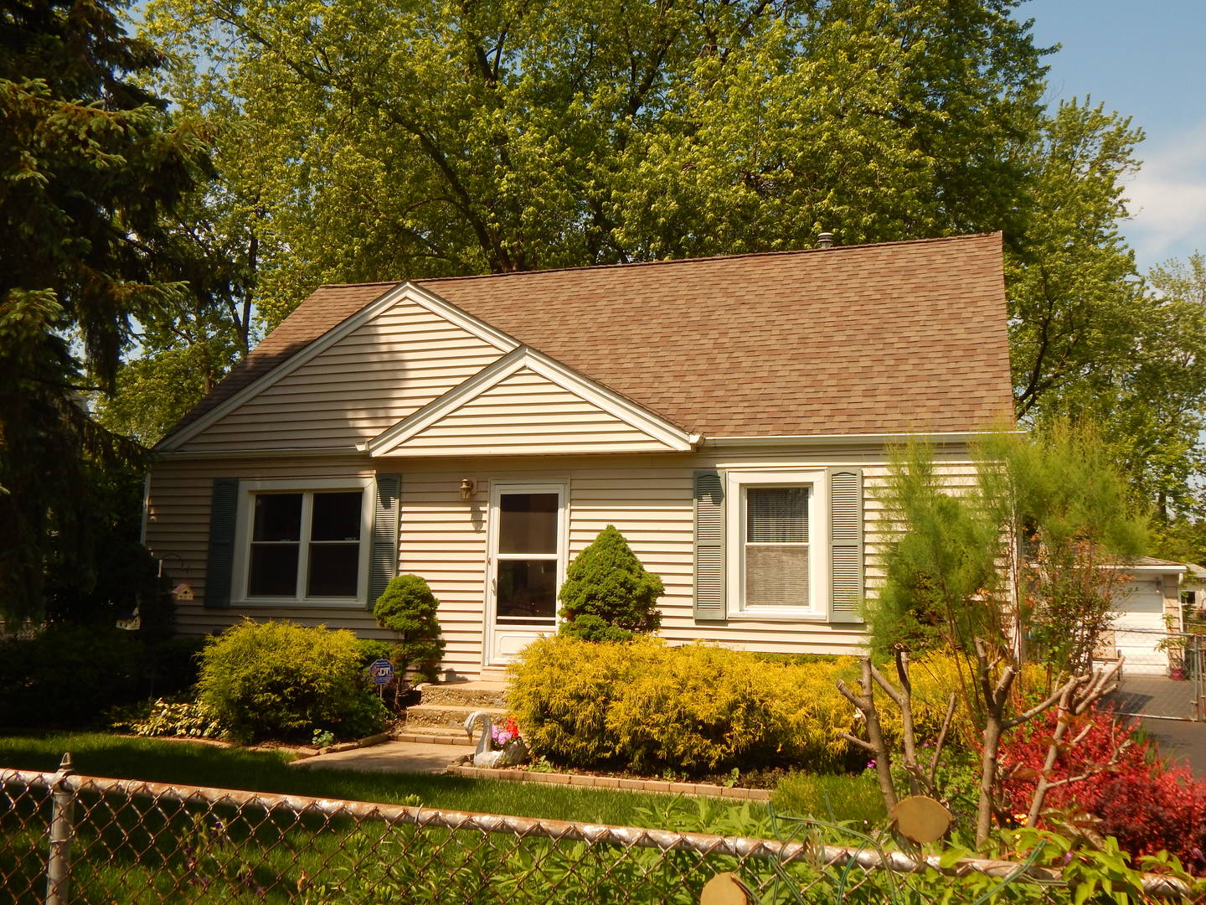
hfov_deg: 58.4
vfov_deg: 45.4
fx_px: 1080
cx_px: 603
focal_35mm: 31
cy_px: 452
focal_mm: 5.6
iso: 125
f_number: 3.2
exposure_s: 1/1250
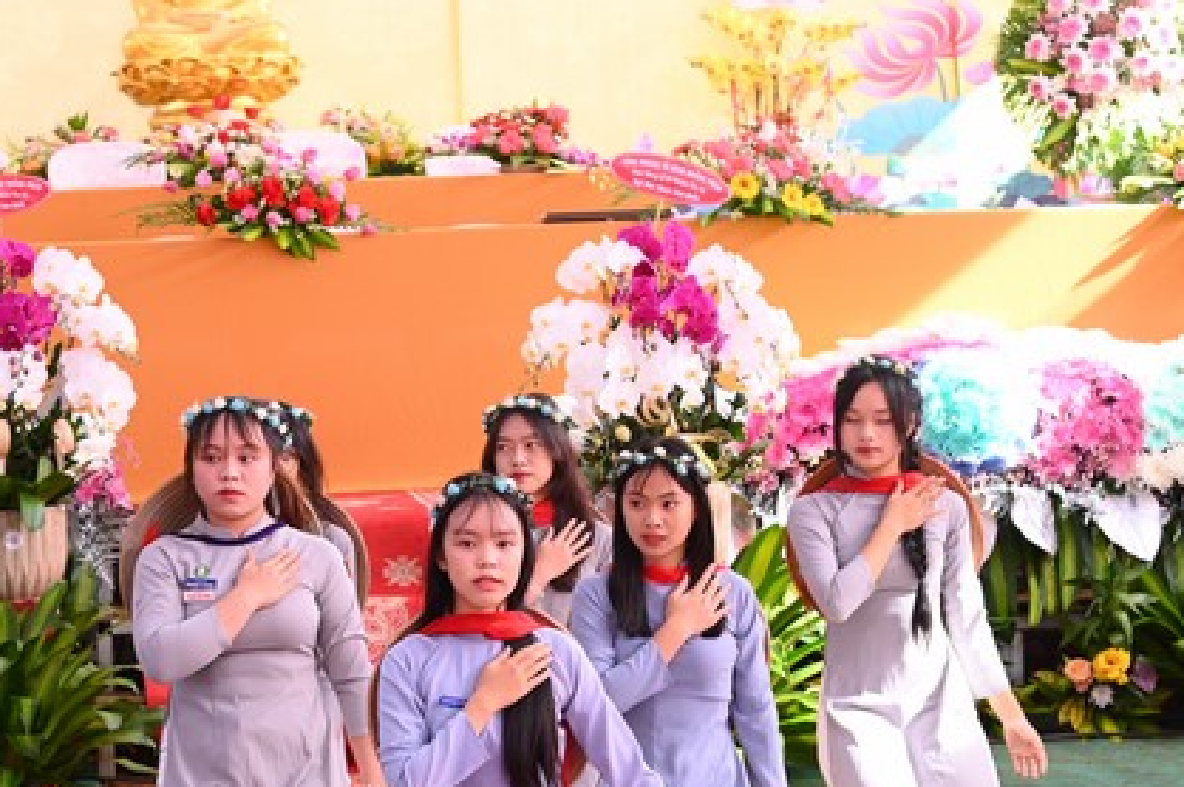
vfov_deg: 13.5
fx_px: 3319
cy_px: 396
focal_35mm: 101
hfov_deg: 20.1
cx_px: 360
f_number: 4.5
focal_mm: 65
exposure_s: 1/250
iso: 1250
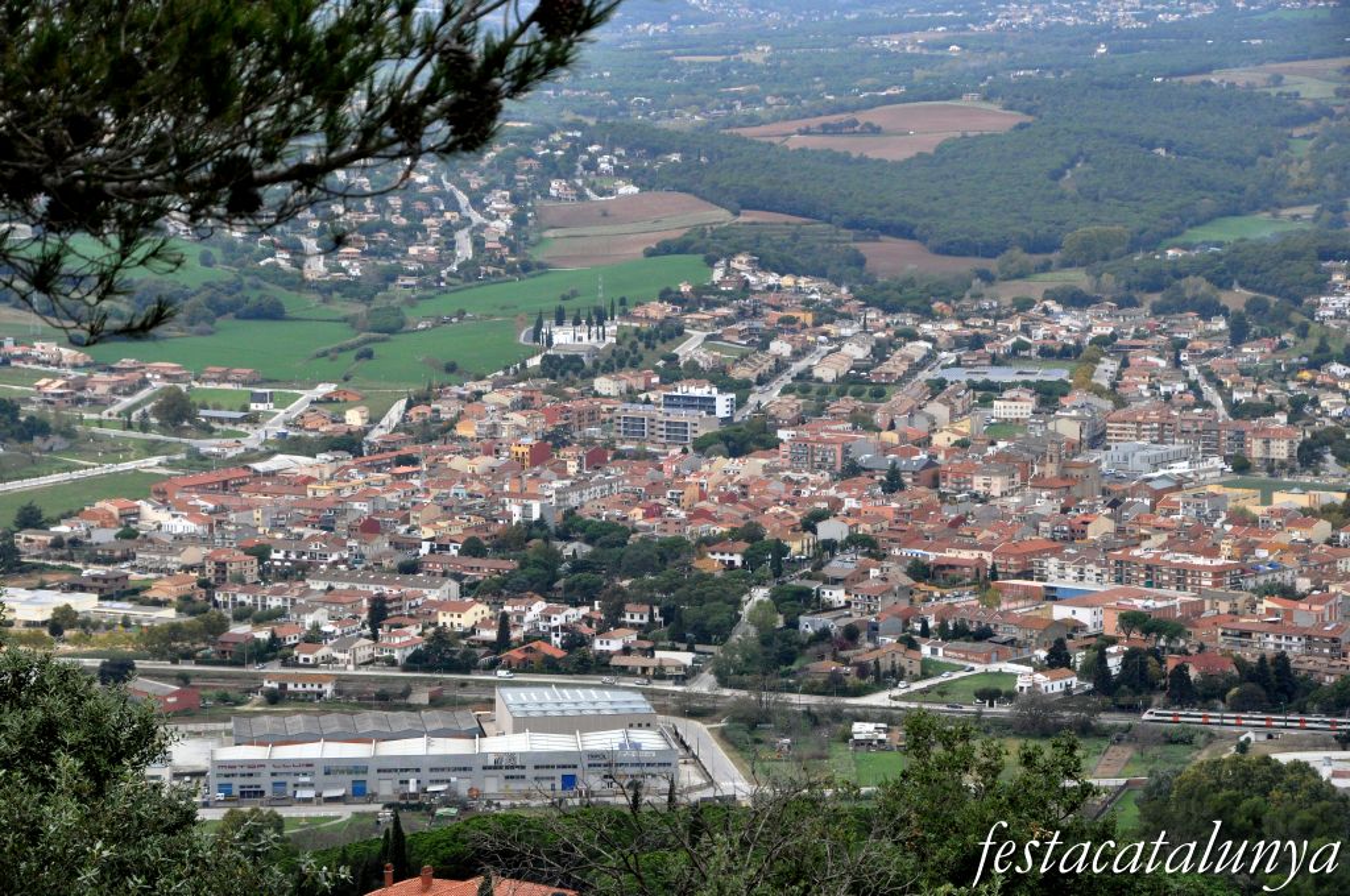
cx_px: 675
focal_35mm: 105
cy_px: 448
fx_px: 3932
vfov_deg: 13.0
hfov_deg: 19.5
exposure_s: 1/400
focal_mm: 70
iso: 1600
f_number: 10
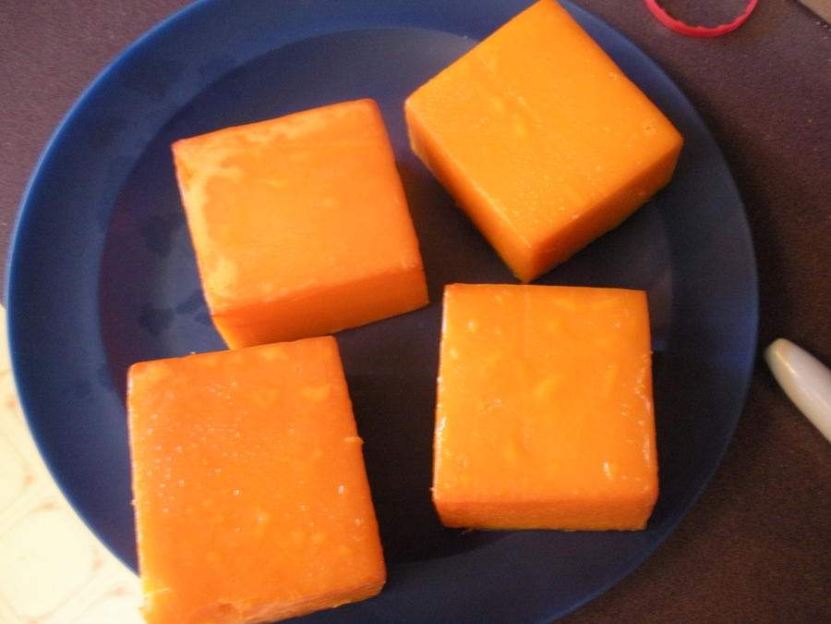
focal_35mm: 36
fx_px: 864
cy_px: 312
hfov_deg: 51.4
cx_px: 416
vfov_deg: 39.7
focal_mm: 6.3
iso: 400
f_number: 3.5
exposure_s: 1/8.5
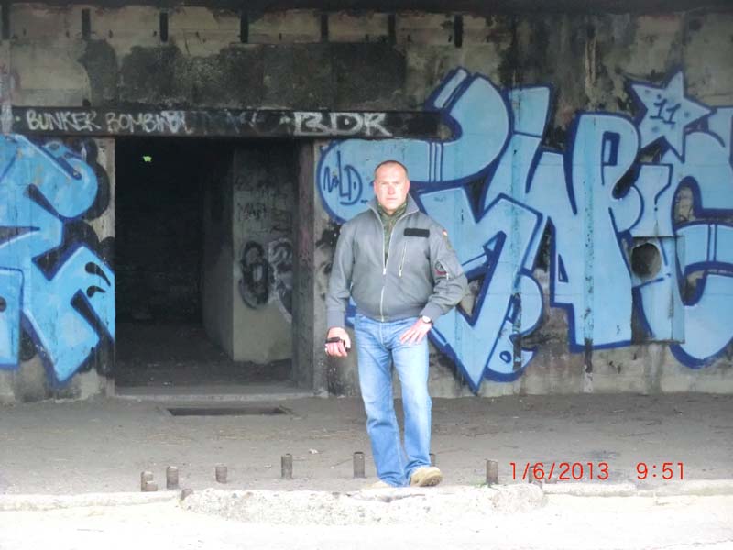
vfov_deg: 14.1
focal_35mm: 105
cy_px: 275
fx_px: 2223
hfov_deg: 18.7
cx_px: 366
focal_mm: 18.8
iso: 500
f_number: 5
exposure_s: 1/60
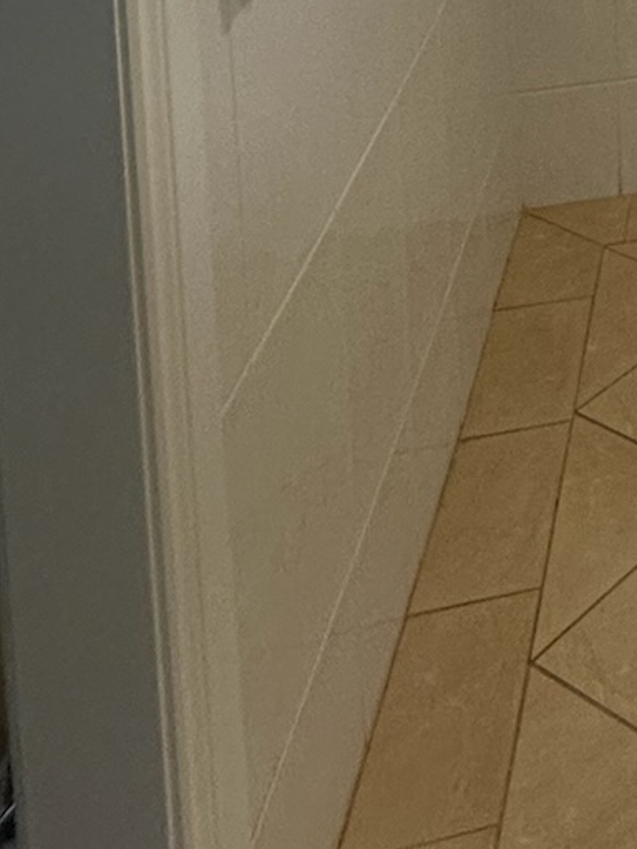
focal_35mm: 56
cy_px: -441
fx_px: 1374
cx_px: 1189
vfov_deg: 25.4
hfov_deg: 19.0
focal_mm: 2.22
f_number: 2.2
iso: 125
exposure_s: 1/100
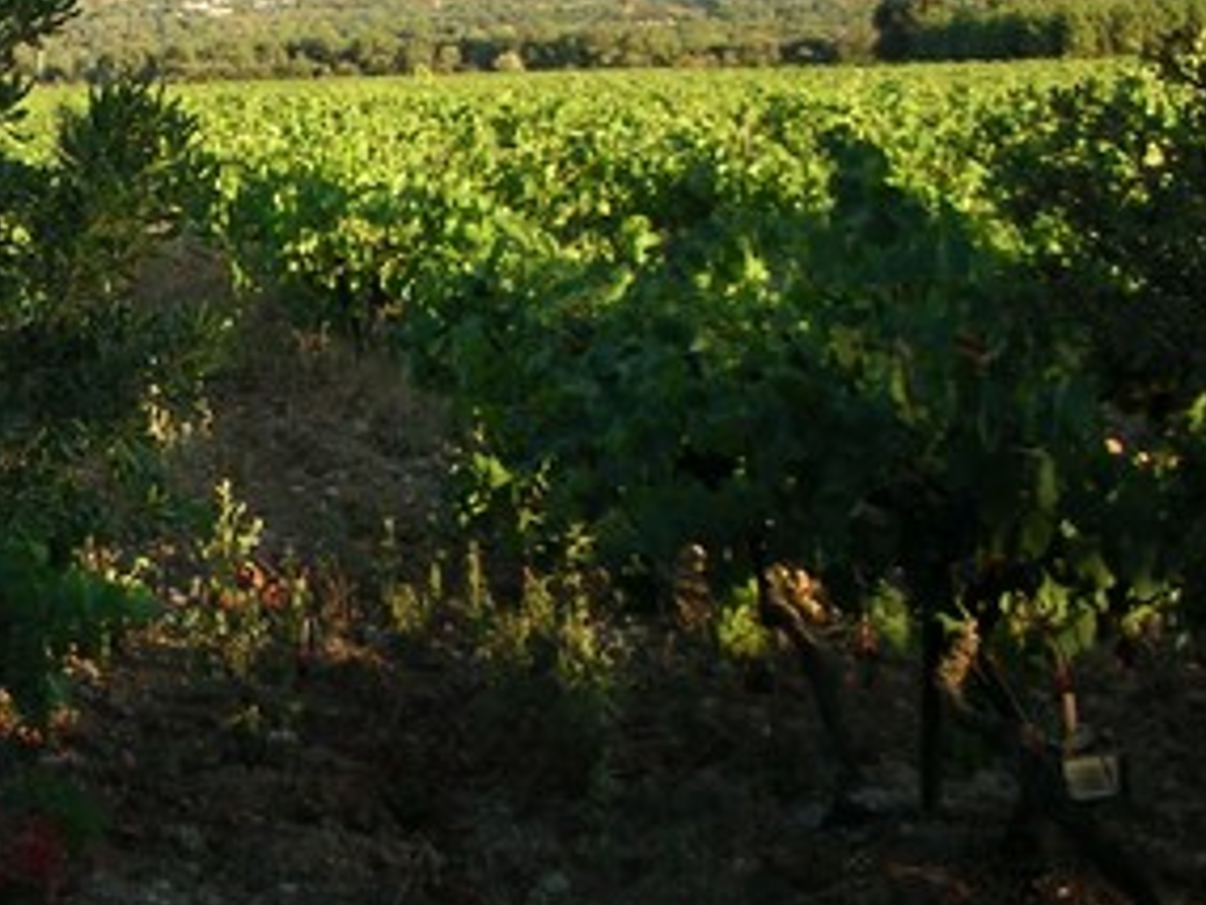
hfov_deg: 21.3
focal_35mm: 86
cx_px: -212
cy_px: 108
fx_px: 2997
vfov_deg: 17.0
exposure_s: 1/250
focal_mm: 5.8
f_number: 3
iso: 71
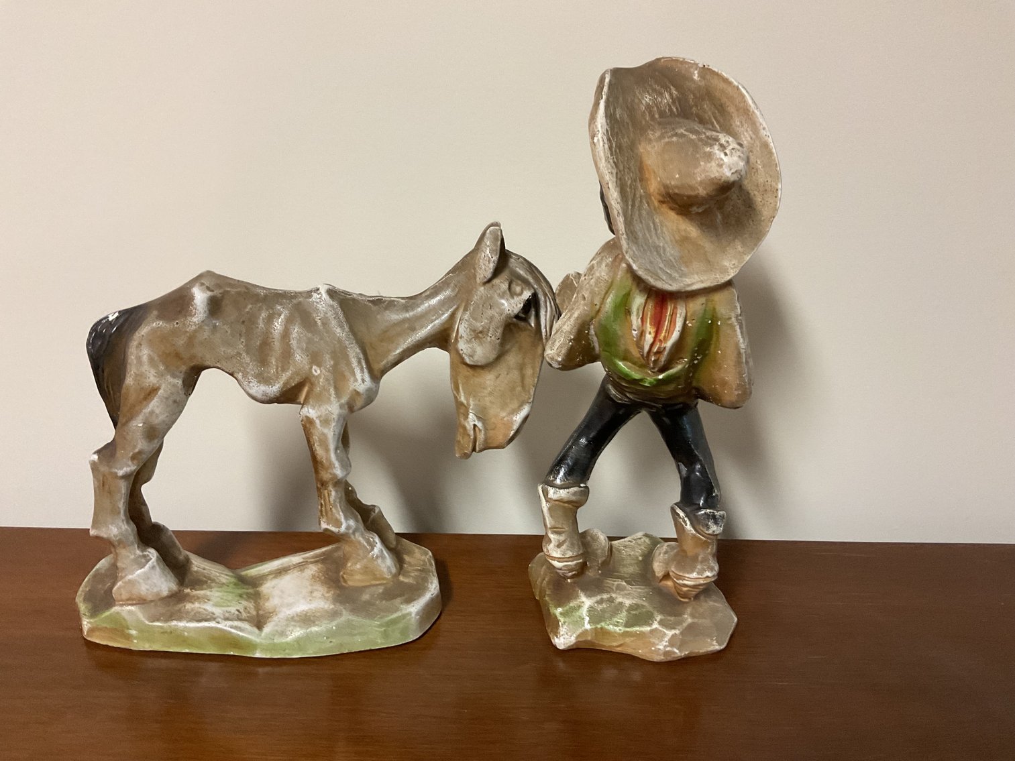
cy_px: 380
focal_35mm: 29
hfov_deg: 61.7
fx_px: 850
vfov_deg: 48.2
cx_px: 508
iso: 250
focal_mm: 3
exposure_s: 1/60
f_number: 1.8
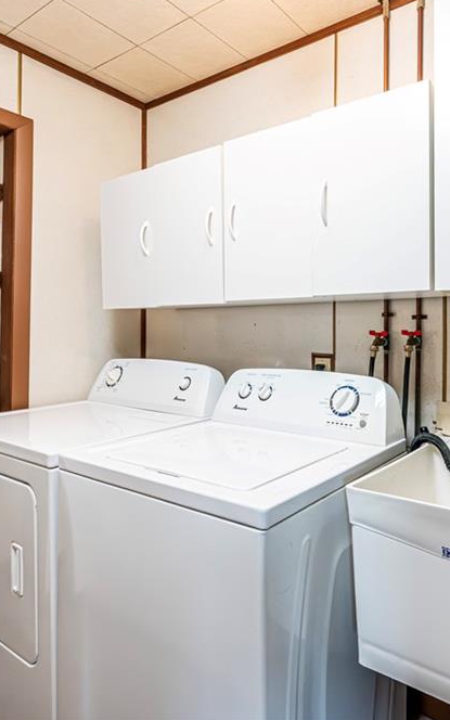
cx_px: 336
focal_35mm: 22
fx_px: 432
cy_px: 353
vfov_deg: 79.6
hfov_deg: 52.7
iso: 3200
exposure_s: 1/160
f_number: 8
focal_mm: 14
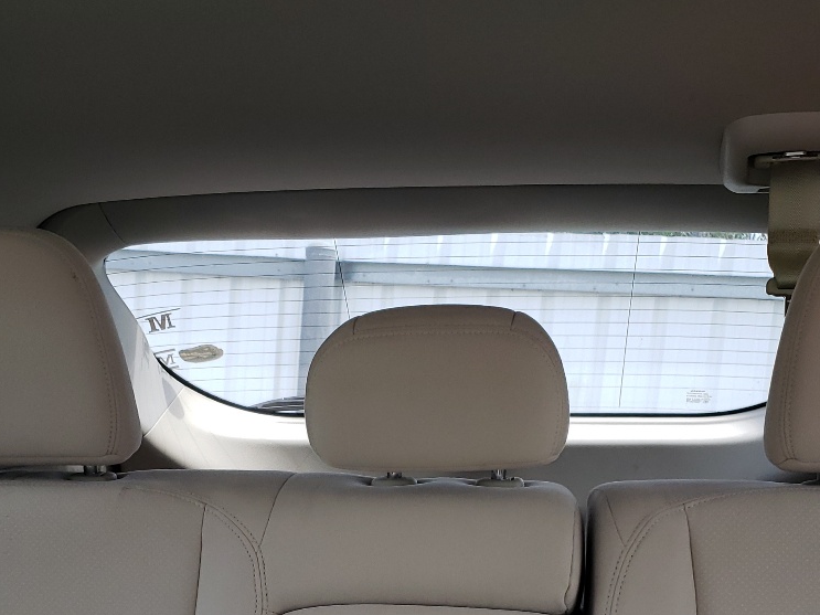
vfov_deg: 24.8
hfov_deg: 34.4
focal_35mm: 56
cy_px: 627
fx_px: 1326
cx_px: 414
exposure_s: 1/120
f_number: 1.5
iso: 59
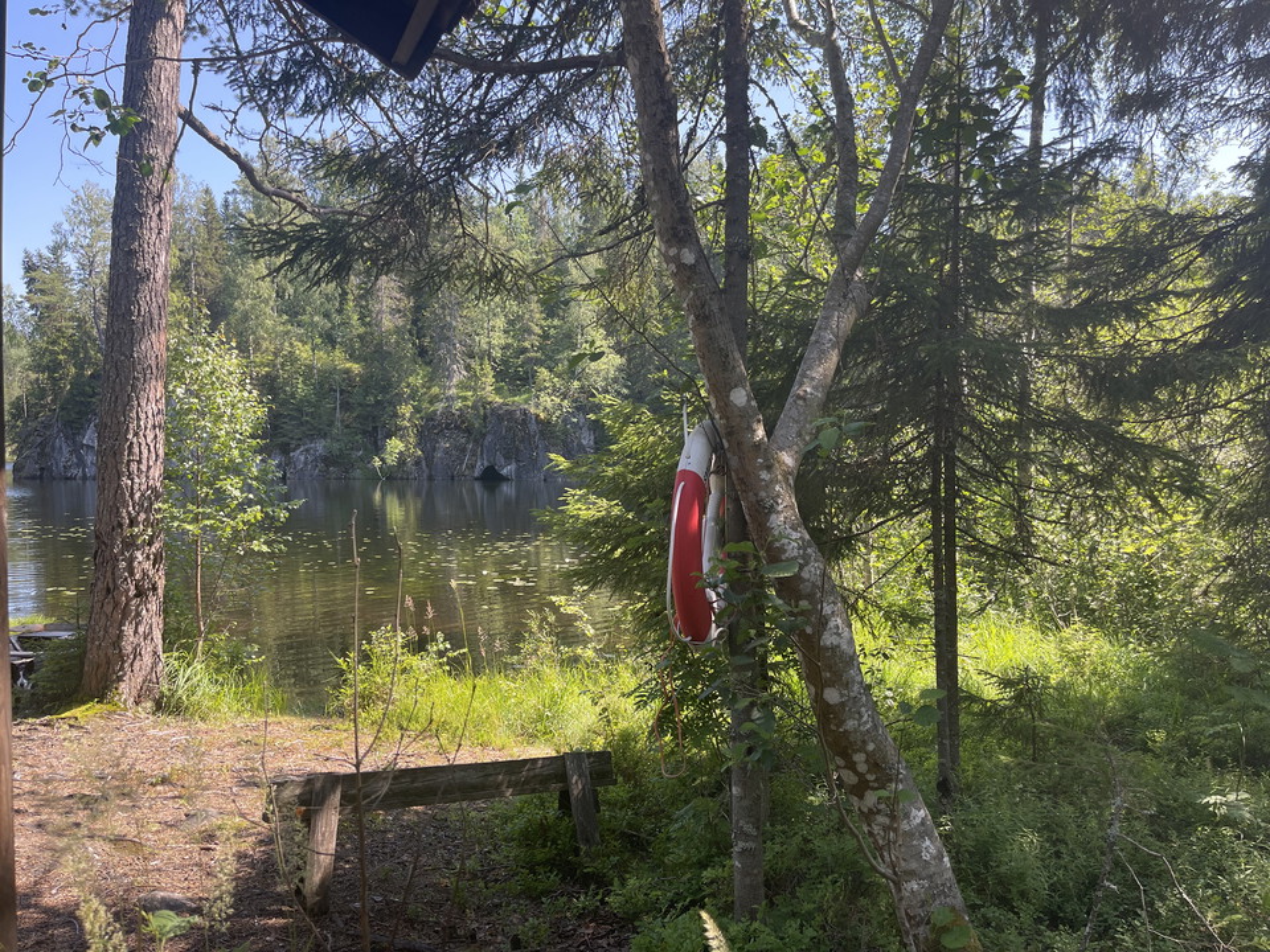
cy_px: 476
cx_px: 635
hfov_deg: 69.4
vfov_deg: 54.9
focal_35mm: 25
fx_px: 917
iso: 32
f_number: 1.6
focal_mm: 5.1
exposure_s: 1/455
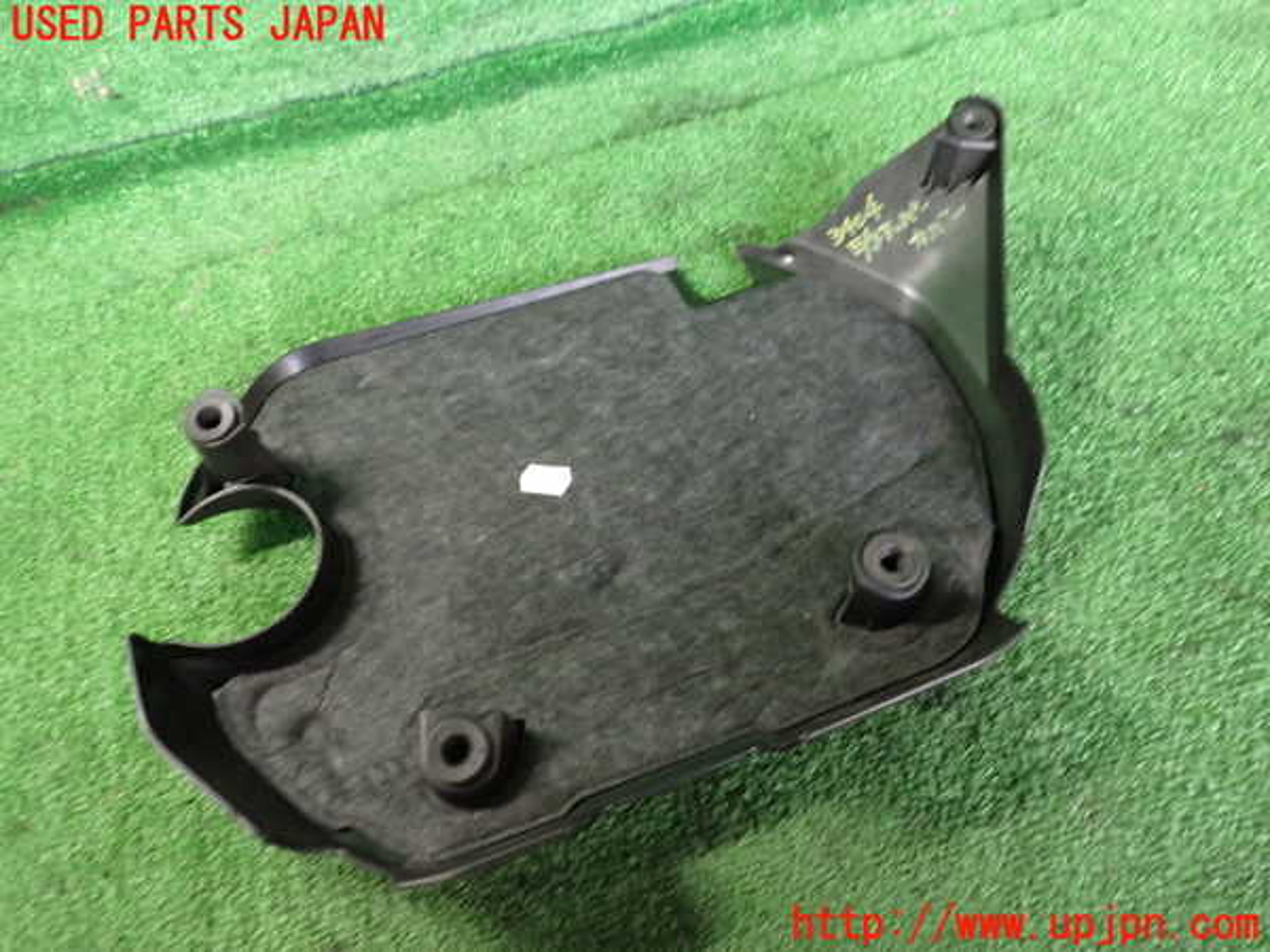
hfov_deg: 69.4
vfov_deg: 54.9
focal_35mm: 25
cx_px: 635
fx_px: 917
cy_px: 476
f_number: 2
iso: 800
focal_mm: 4.5
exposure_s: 1/30
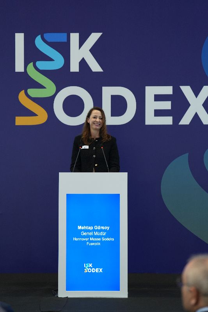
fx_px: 884
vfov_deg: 20.0
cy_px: 156
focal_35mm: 102
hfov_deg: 13.4
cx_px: 104
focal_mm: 102
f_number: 2.8
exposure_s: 1/100
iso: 800
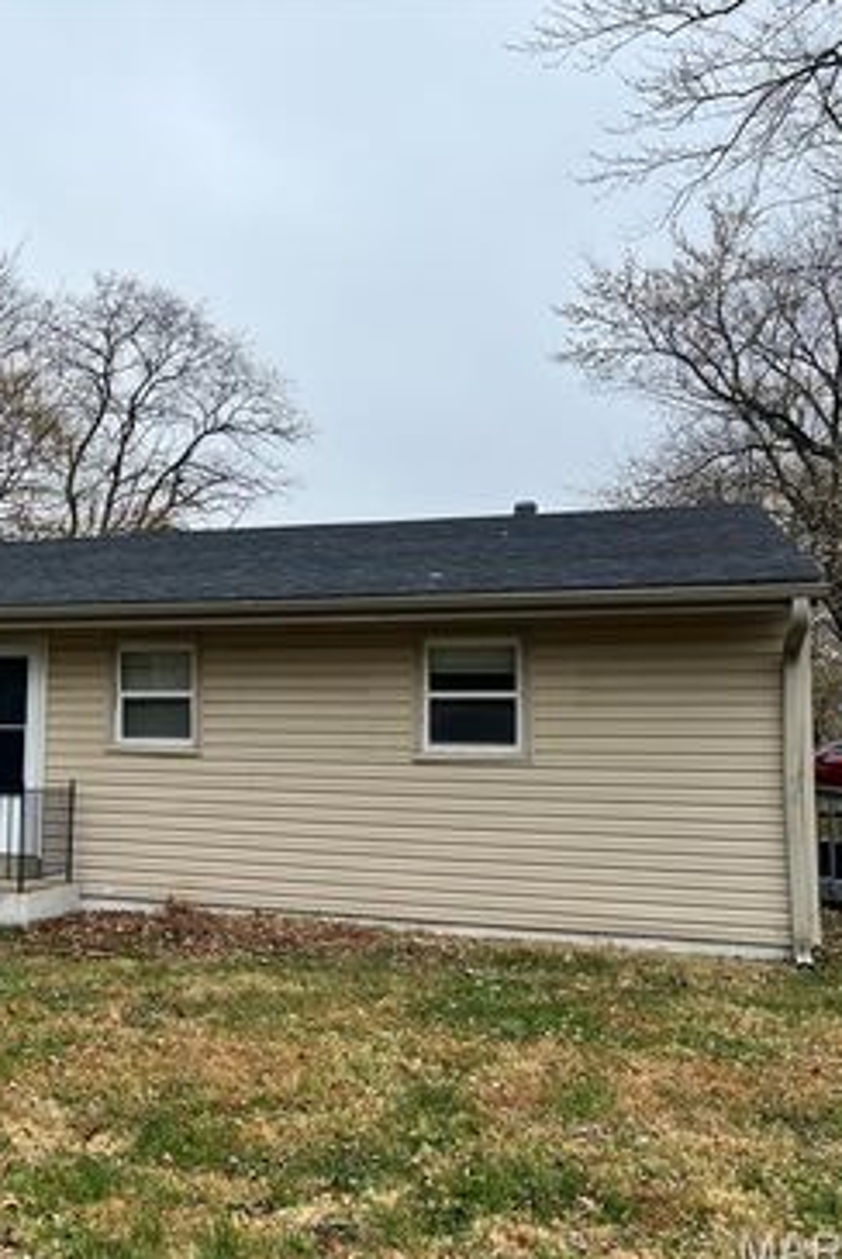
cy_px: 640
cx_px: 45
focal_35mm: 37
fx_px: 1296
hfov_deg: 33.6
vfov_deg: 51.8
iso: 50
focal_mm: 5.7
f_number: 1.5
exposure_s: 1/940
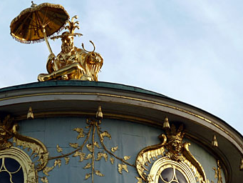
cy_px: 138
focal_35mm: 183
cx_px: 68
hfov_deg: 10.8
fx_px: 1285
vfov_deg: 8.1
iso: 80
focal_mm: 17
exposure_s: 1/125
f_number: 4.3
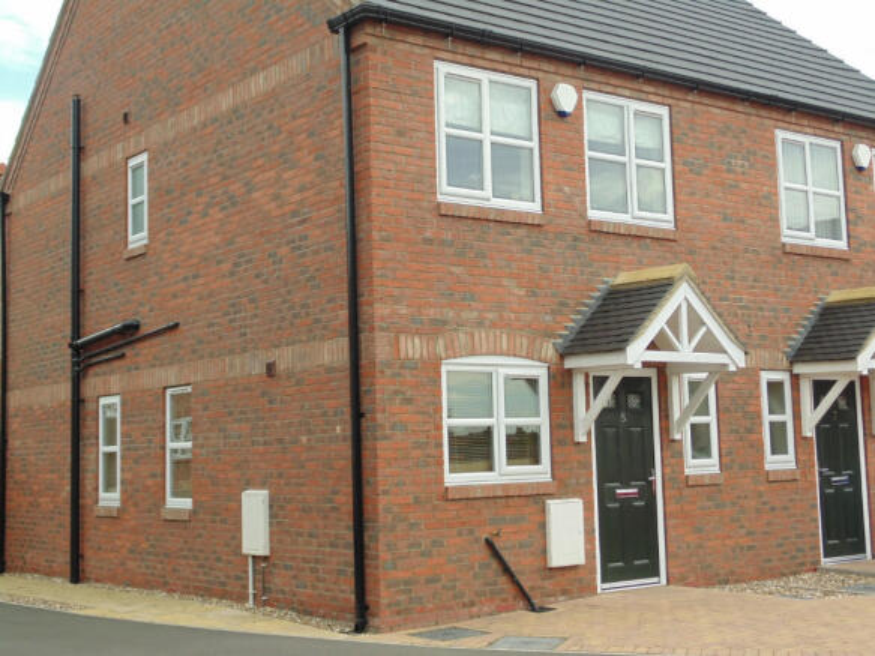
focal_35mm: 53
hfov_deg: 36.2
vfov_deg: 27.5
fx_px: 1339
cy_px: 328
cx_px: 438
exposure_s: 1/200
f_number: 3.9
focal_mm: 9.5
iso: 80
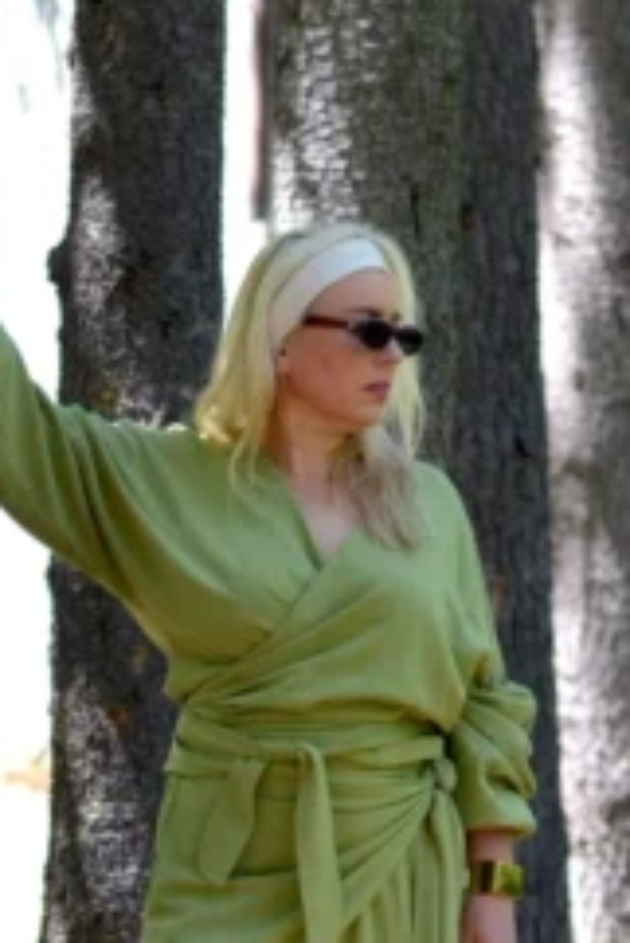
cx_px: 282
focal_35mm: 140
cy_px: 869
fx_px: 3669
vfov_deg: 14.5
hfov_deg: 9.8
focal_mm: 50
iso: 640
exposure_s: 1/2000
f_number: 2.2
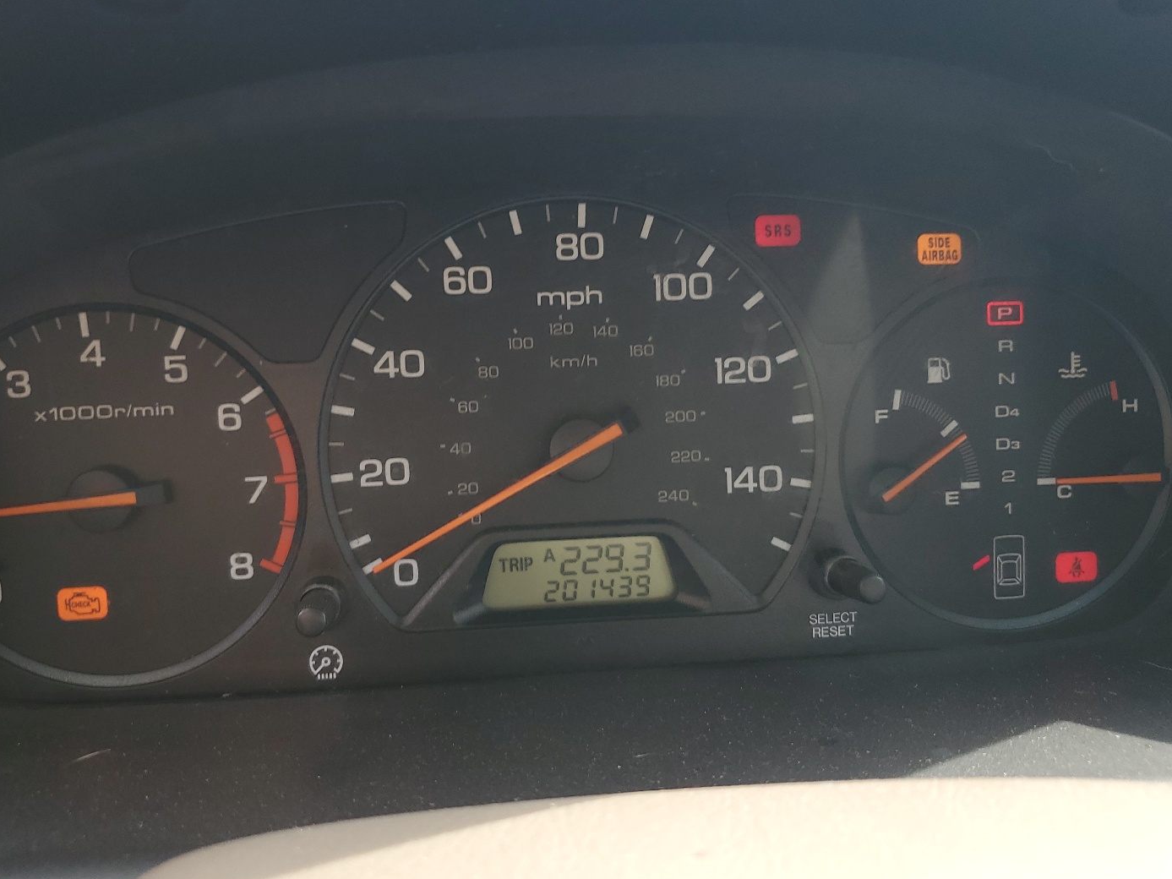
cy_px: 447
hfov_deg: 59.9
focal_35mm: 30
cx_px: 550
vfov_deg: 46.8
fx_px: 1016
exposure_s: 1/133
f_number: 1.5
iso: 50
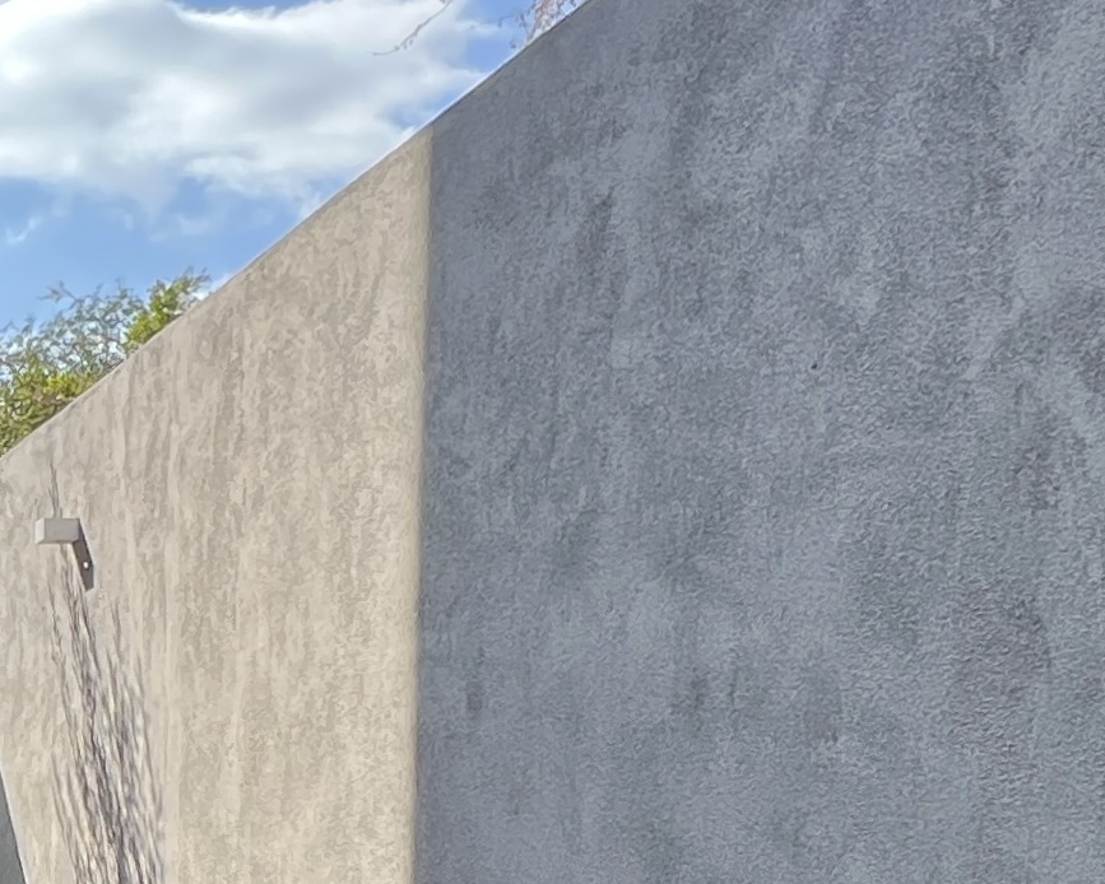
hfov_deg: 26.6
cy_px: 864
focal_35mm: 58
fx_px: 1897
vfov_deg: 25.1
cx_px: -389
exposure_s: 1/567
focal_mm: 1.57
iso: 32
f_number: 1.8
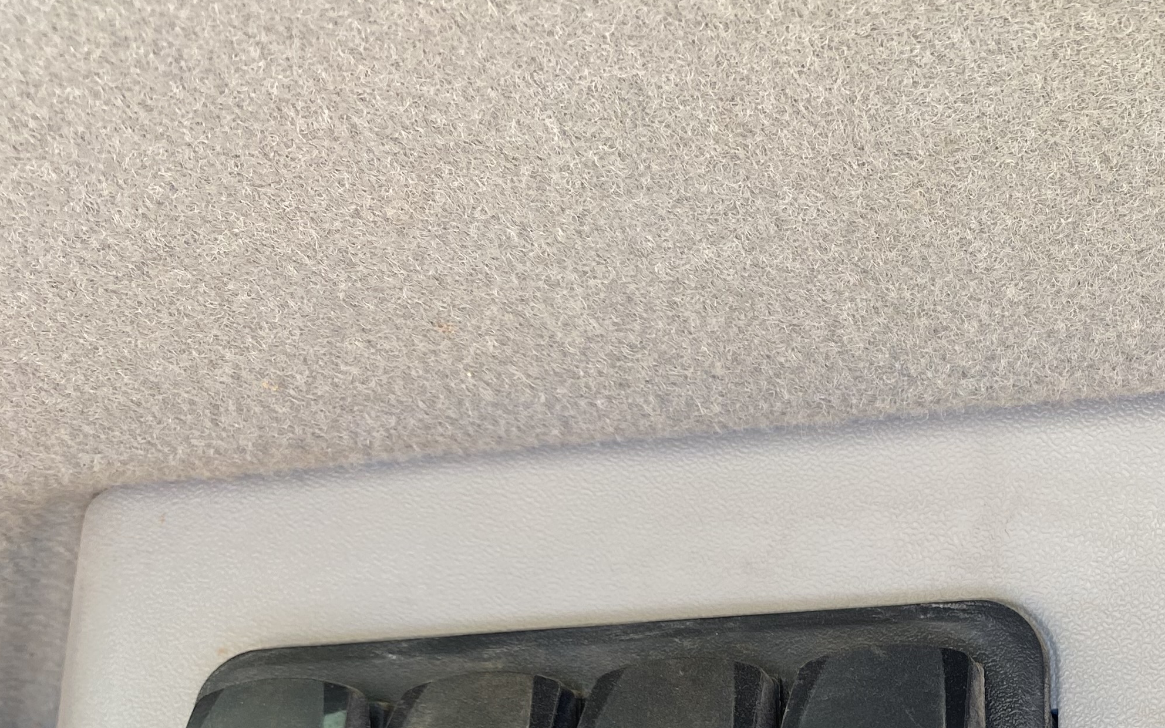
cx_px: 1173
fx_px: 1778
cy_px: 815
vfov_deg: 21.8
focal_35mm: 56
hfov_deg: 33.2
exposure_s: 1/121
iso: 50
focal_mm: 4.25
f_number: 1.8
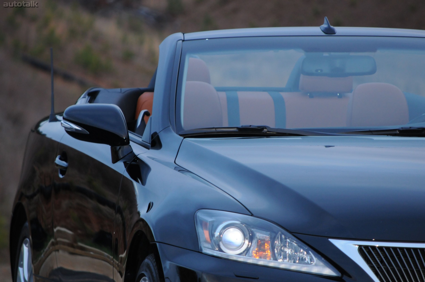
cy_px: 141
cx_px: 212
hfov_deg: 6.9
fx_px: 3538
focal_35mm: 300
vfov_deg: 4.6
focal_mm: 200
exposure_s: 1/60
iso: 1000
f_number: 8
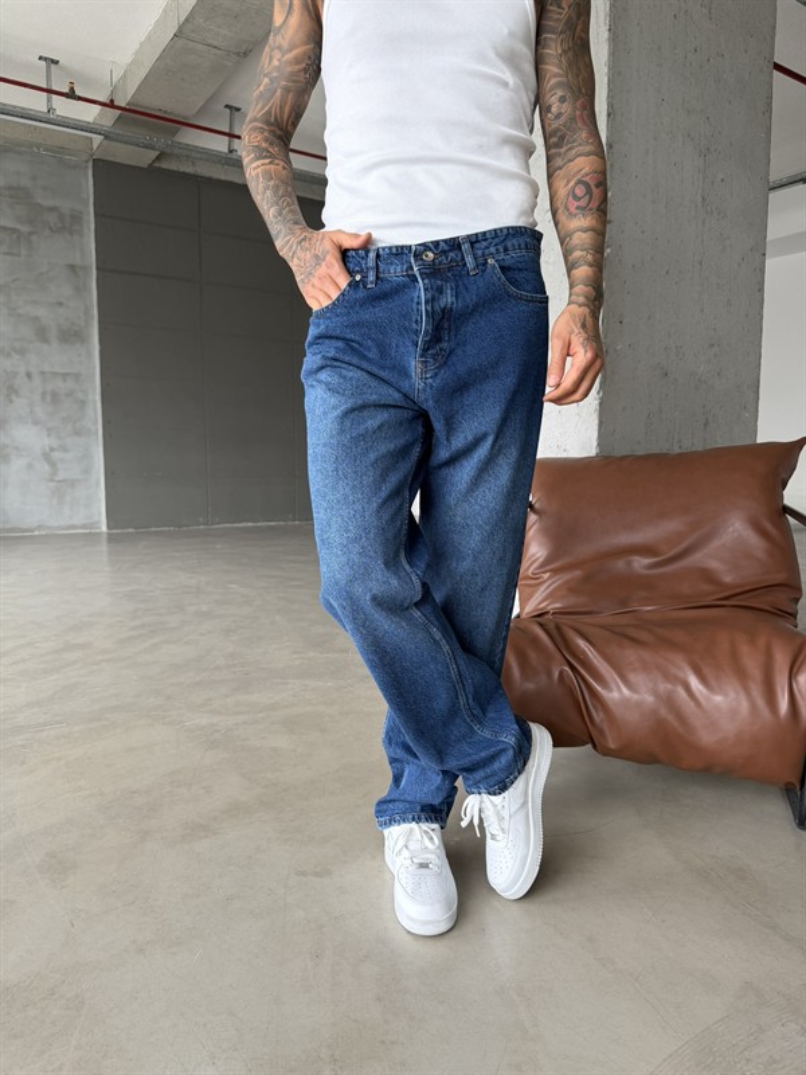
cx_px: 403
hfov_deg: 56.8
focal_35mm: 24
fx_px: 745
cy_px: 538
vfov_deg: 71.6
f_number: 1.78
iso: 100
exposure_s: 1/121
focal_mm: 6.76
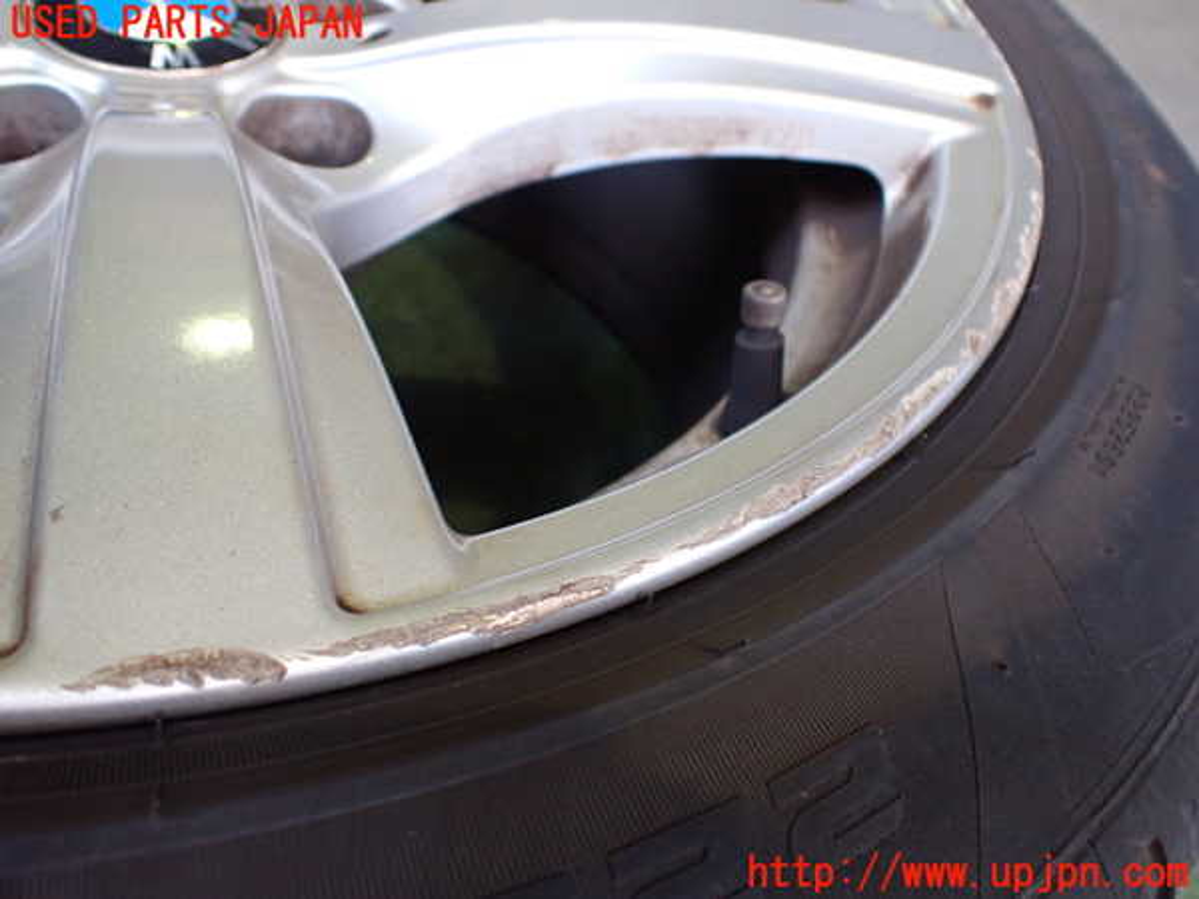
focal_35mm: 30
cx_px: 600
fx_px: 1039
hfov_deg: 60.0
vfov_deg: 46.8
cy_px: 450
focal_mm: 5.4
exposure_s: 1/125
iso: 500
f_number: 2.3
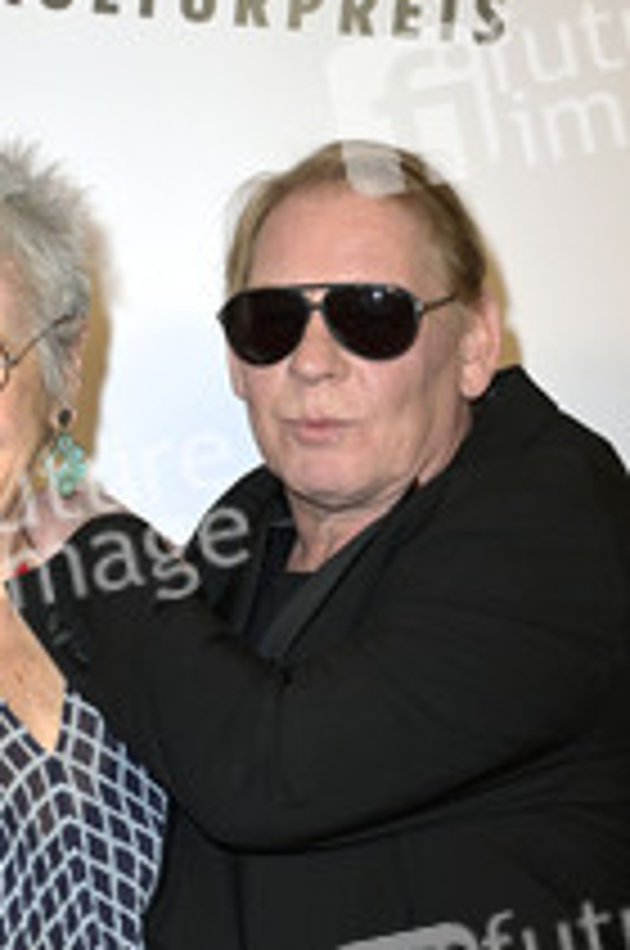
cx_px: 148
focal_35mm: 125
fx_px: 3292
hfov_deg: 10.9
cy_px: 765
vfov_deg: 16.3
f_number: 5.6
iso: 500
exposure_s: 1/200
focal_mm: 66
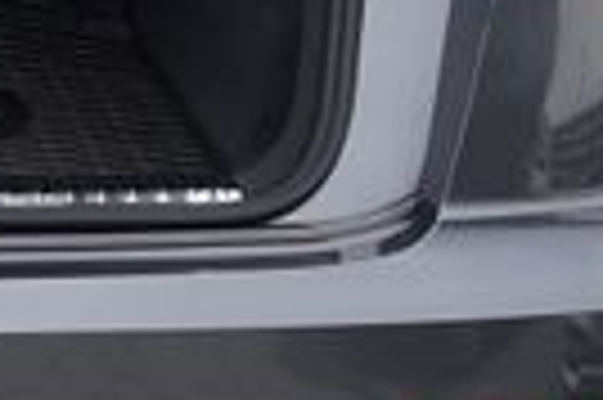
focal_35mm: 252
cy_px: -231
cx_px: -356
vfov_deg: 5.4
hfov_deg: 8.0
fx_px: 4216
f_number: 5
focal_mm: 33
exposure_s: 1/125
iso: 100
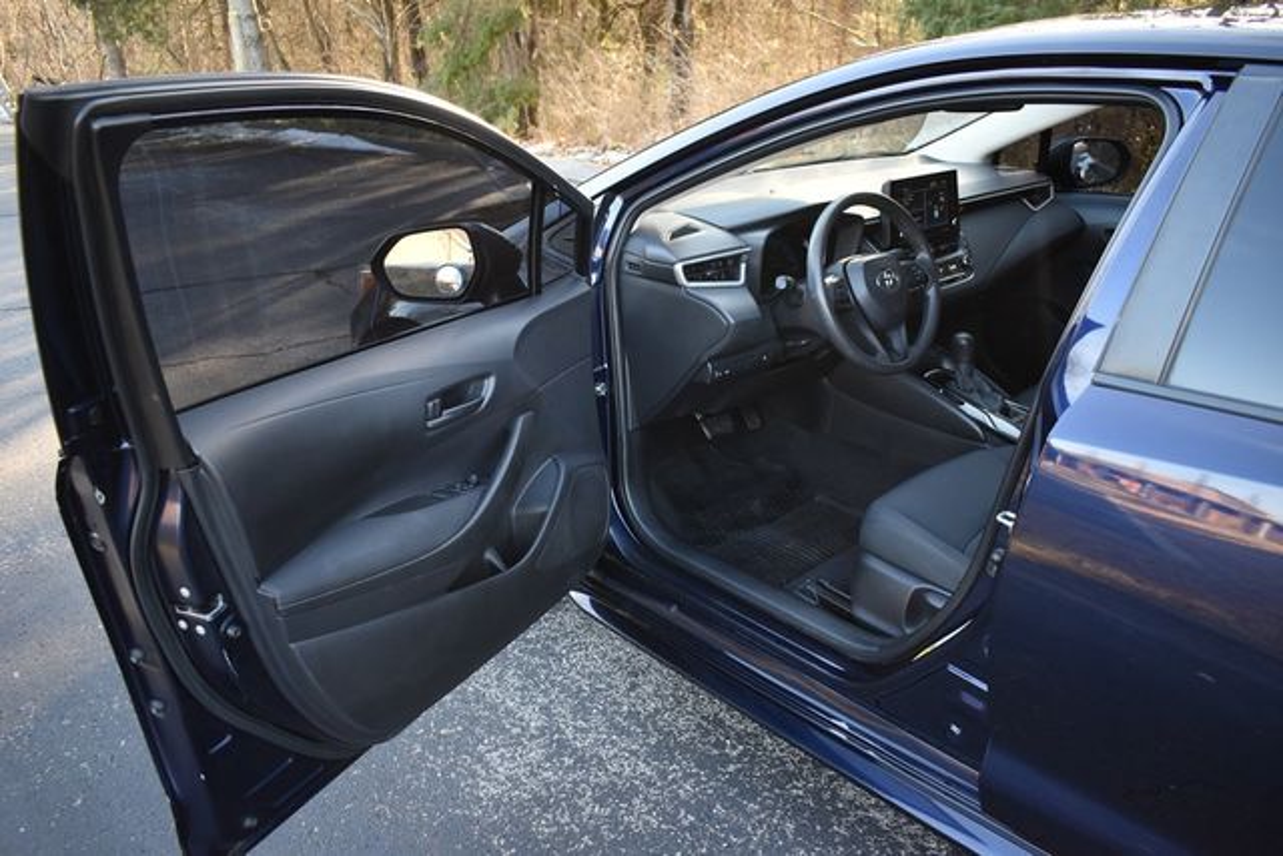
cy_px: 428
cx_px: 642
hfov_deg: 61.9
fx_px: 1069
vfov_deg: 43.6
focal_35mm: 30
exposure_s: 1/200
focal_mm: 20
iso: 800
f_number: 3.5
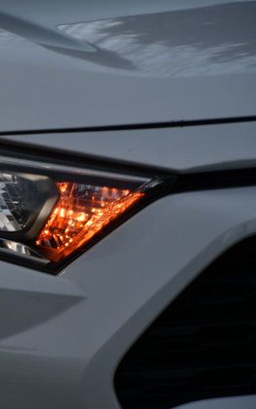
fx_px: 2579
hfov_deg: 5.7
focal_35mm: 231
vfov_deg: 9.1
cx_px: -45
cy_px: 204
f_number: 5.6
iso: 200
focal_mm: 100
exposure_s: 1/250
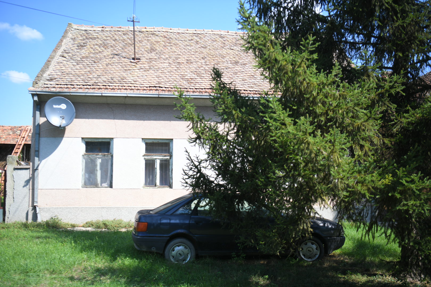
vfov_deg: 36.9
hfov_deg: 53.1
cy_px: 144
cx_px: 216
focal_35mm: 36
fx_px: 431
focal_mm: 36
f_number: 2.8
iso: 200
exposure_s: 1/1600
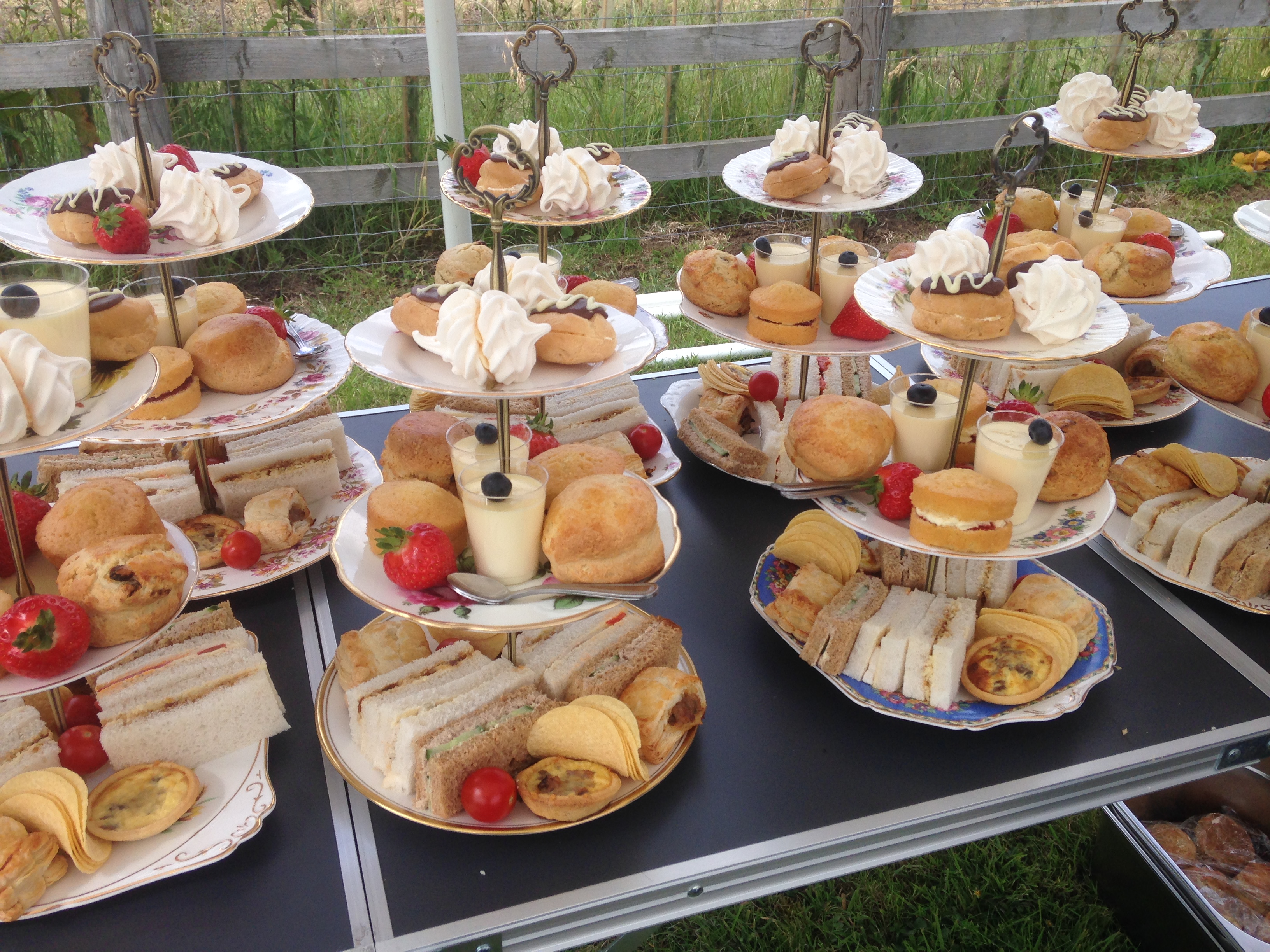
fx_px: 1211
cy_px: 476
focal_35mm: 33
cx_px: 635
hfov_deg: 55.4
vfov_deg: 42.9
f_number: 2.4
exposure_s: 1/596
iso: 50
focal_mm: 4.12
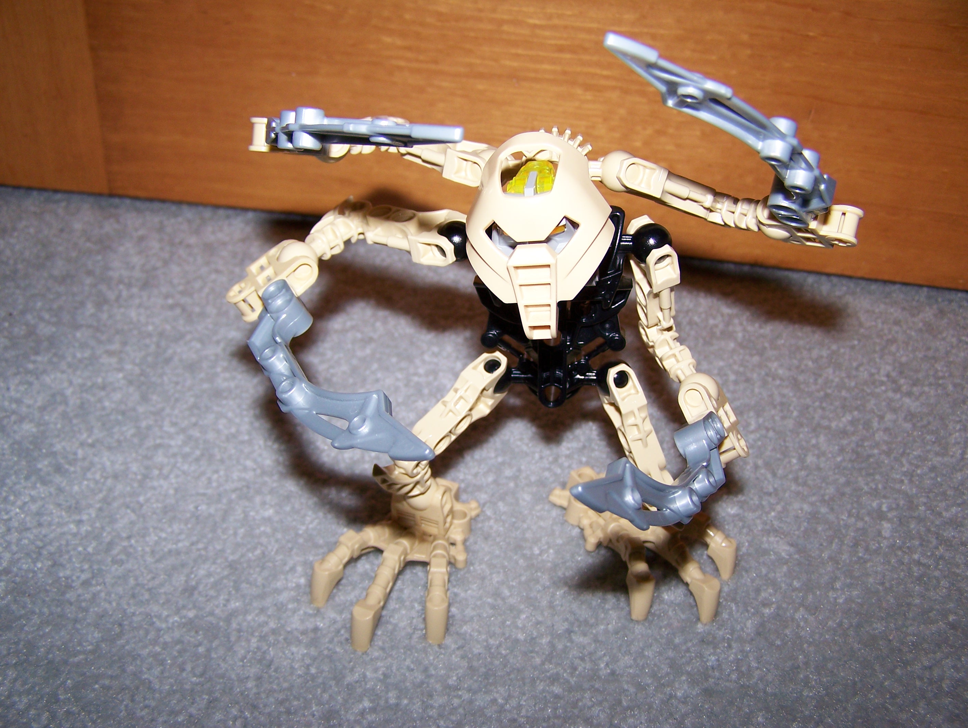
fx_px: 1063
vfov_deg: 37.8
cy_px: 364
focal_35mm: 38
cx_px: 484
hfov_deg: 48.9
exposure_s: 1/60
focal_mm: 6.3
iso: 80
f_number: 2.8
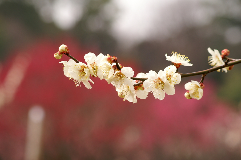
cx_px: 120
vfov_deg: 13.0
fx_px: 702
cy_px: 80
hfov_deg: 19.5
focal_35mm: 105
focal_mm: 70
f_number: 5.6
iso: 100
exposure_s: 1/320
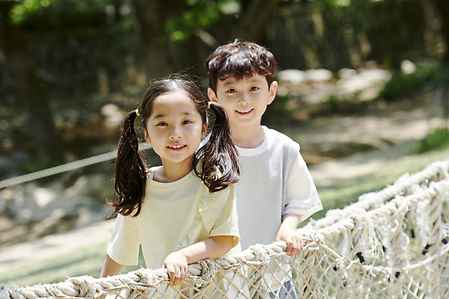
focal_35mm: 132
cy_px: 150
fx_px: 1645
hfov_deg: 15.5
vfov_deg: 10.4
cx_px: 224
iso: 200
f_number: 4
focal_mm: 110
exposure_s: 1/500
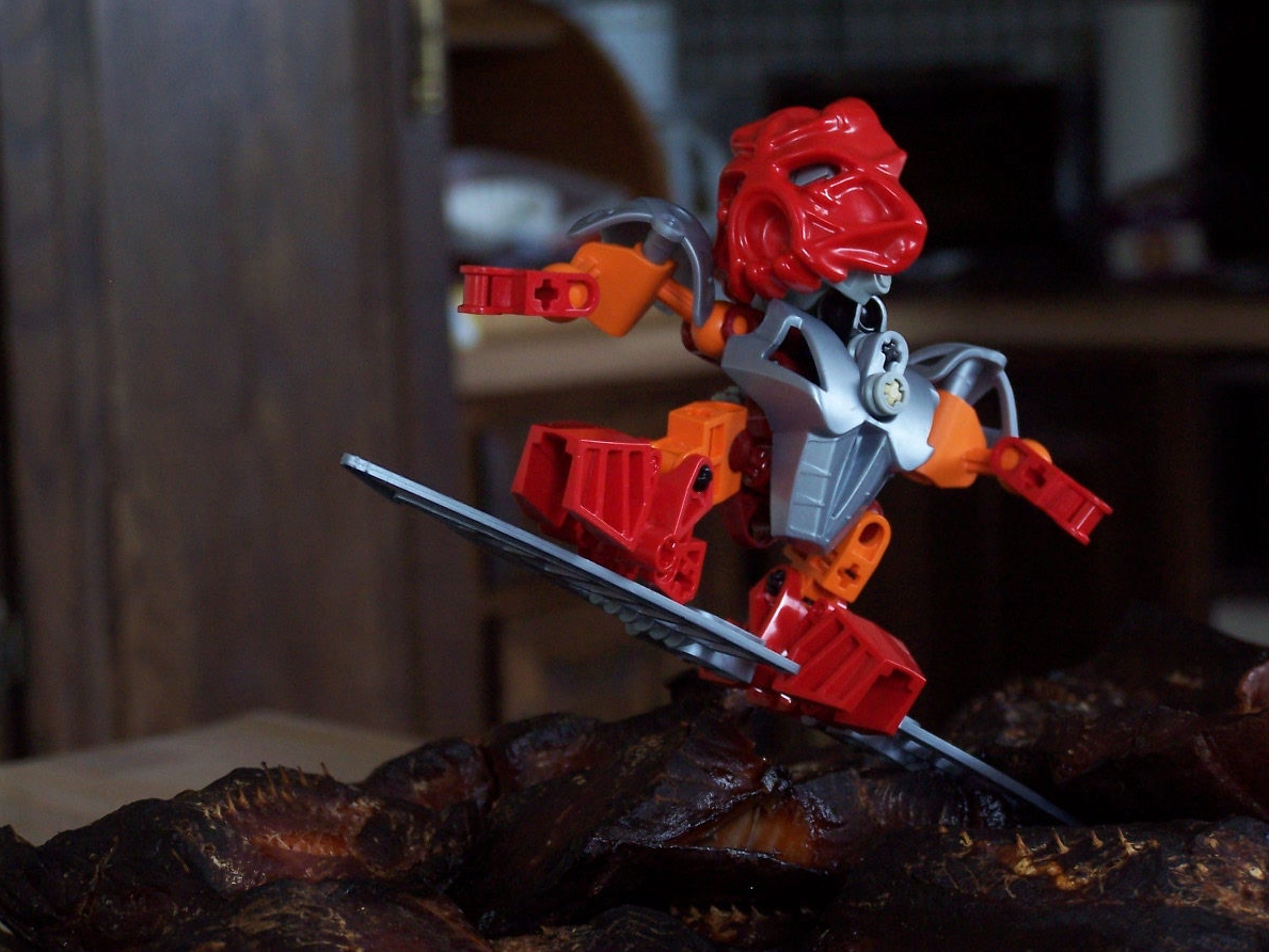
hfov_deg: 18.5
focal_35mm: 106
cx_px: 637
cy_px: 473
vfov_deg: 14.0
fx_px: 3886
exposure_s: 1/8
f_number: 3.2
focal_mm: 17.5
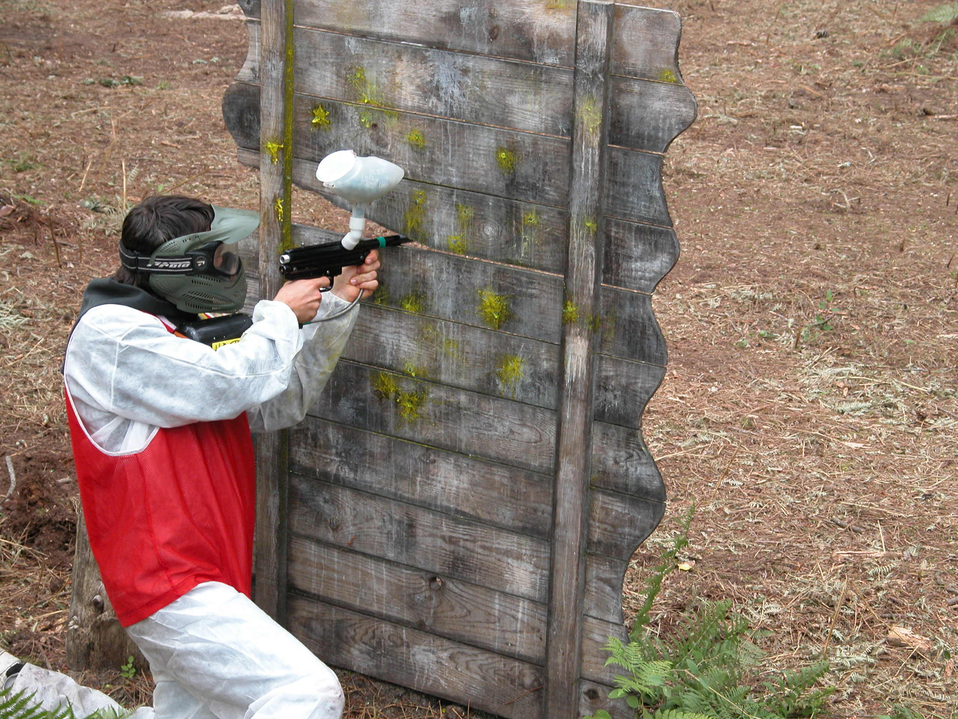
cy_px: 360
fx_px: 2961
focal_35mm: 107
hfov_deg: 18.4
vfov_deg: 13.8
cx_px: 479
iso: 100
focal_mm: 27.3
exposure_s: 1/88.5
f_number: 3.7
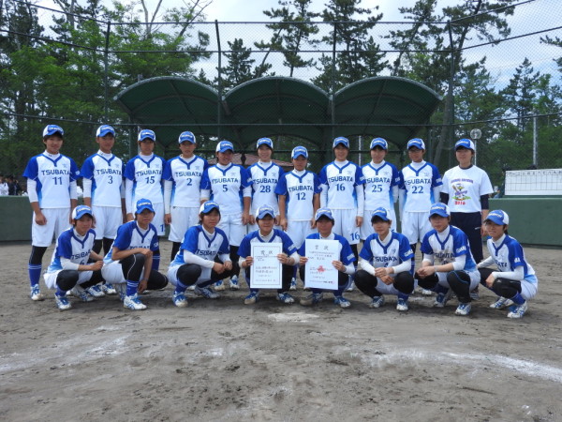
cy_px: 211
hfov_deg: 55.4
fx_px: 536
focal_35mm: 33
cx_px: 281
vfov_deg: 42.9
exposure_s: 1/800
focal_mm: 5.9
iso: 100
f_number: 3.6
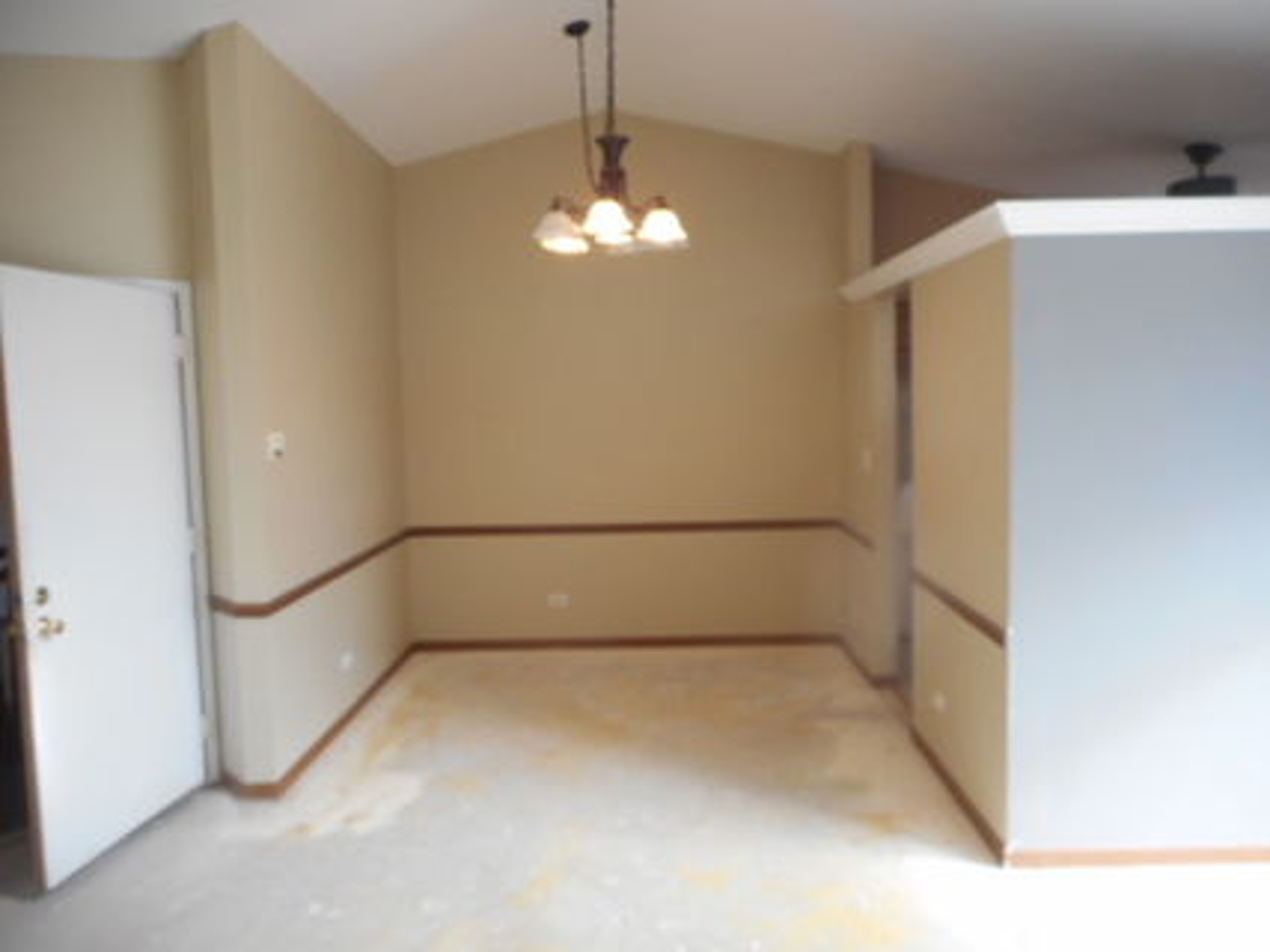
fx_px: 917
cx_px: 635
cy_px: 476
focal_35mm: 25
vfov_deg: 54.9
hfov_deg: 69.4
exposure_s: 1/30
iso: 200
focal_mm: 4.5
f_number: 3.7
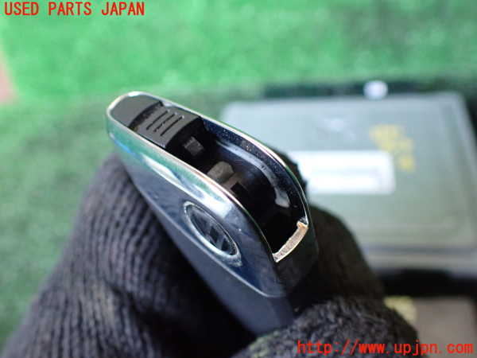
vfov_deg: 46.8
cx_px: 238
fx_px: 413
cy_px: 179
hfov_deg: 60.0
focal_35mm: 30
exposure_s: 1/30
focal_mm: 5.4
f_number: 2.3
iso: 1000
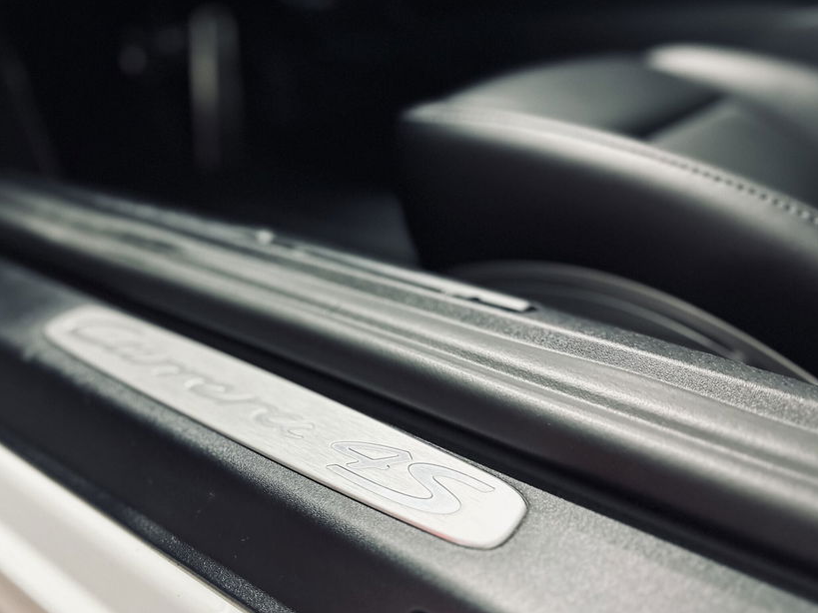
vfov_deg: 46.8
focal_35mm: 30
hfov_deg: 59.4
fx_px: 709
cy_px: 318
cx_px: 319
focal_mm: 6.86
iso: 800
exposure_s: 1/50
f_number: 1.78
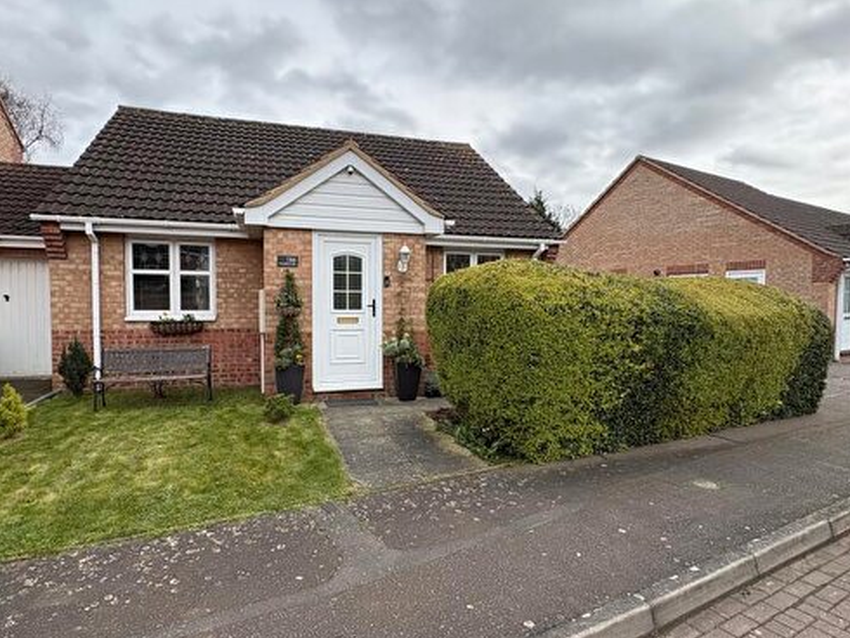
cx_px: 409
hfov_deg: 81.7
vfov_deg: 66.0
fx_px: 491
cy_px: 327
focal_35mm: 20
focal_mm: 2.22
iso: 64
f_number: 2.2
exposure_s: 1/879
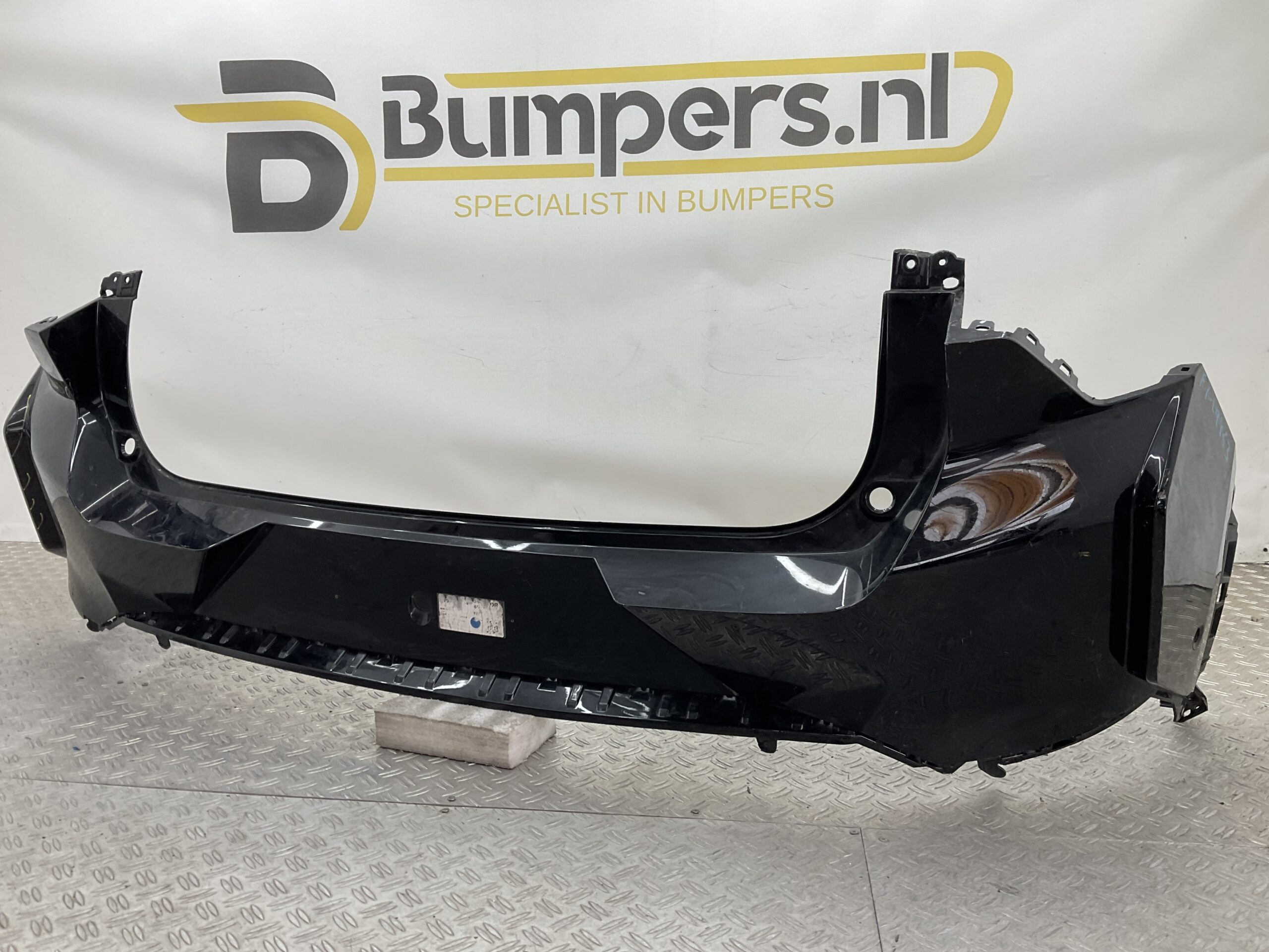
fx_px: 1063
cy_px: 476
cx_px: 634
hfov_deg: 61.7
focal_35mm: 29
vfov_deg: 48.2
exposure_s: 1/120
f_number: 1.8
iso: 25
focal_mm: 3
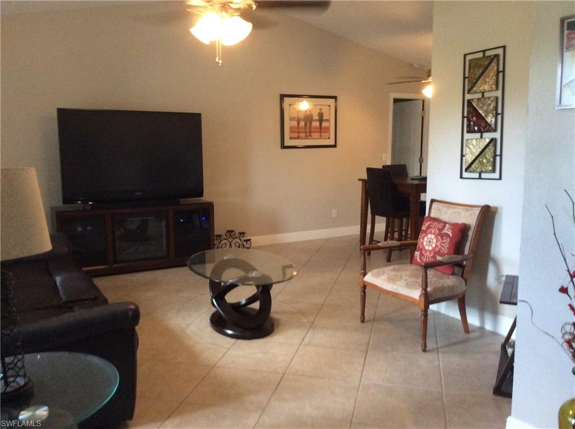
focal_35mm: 32
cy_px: 214
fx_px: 531
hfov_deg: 56.9
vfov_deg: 44.0
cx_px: 288
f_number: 2.4
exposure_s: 1/24
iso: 250
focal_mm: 3.3
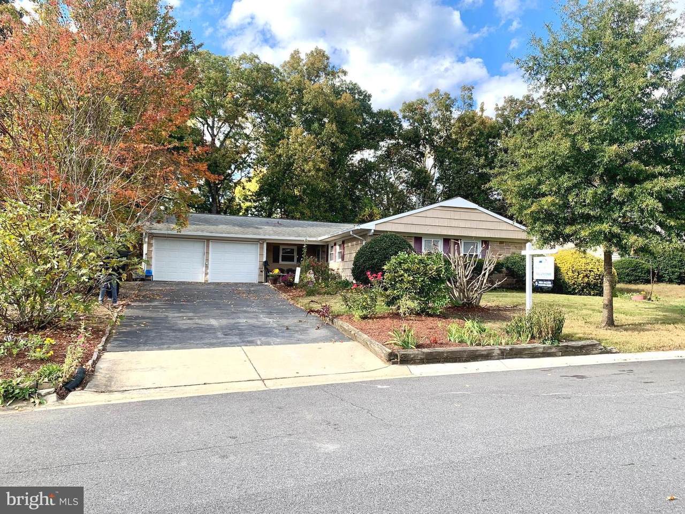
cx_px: 342
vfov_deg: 53.1
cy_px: 257
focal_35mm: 26
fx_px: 515
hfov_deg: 67.3
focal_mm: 4.25
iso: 25
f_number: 1.8
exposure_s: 1/701
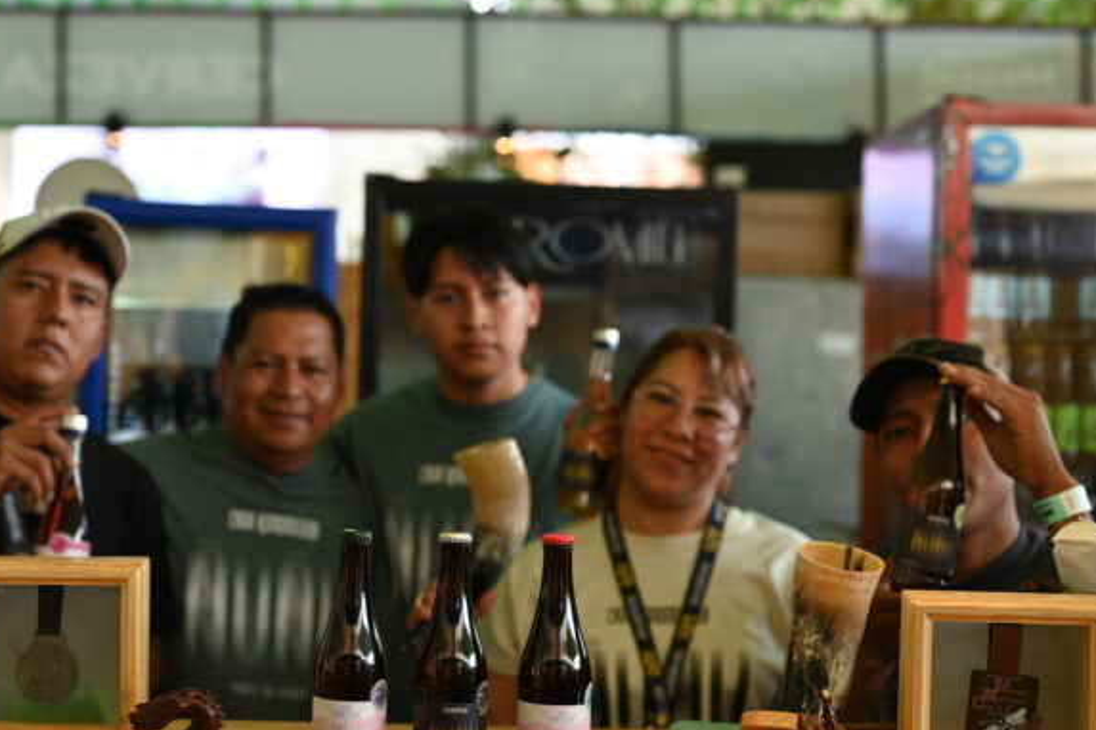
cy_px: 383
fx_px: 2040
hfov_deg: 30.0
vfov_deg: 20.3
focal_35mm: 67
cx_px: 467
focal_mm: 50
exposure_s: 1/60
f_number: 3.2
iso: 110
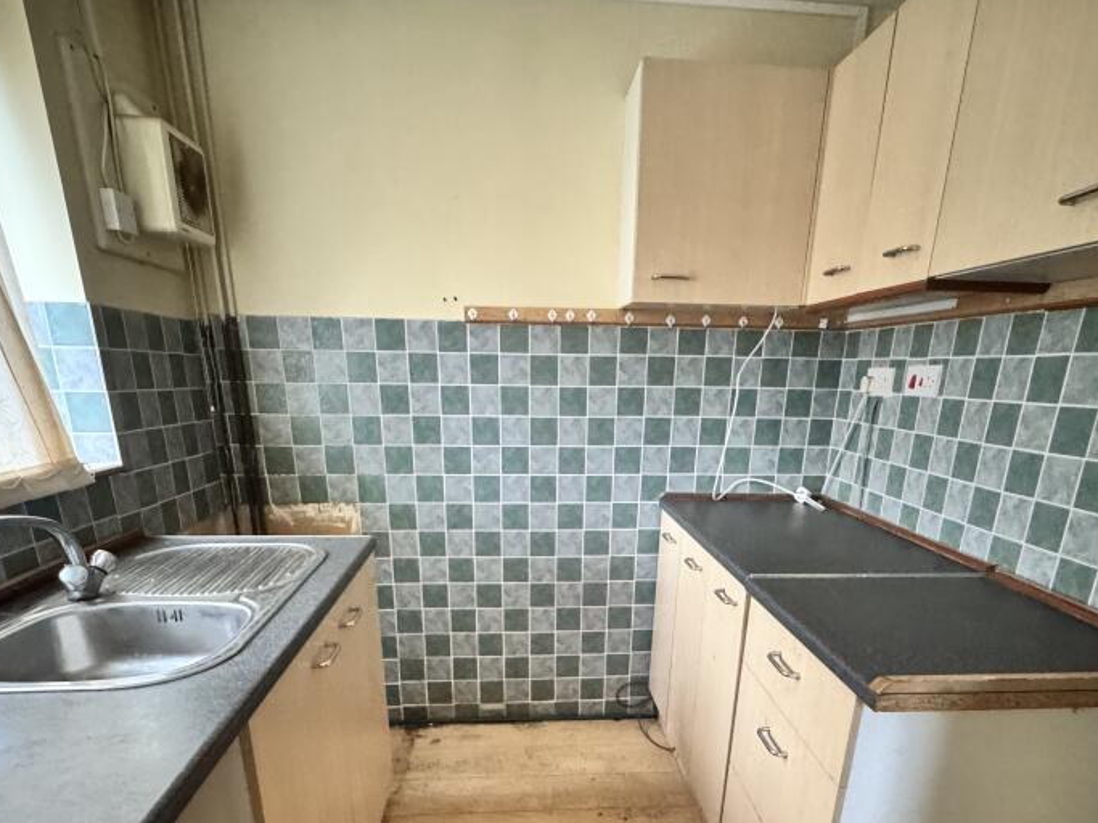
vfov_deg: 60.4
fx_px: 666
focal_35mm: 21
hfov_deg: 79.0
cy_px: 604
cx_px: 574
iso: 1250
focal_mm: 2.22
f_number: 2.2
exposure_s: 1/41
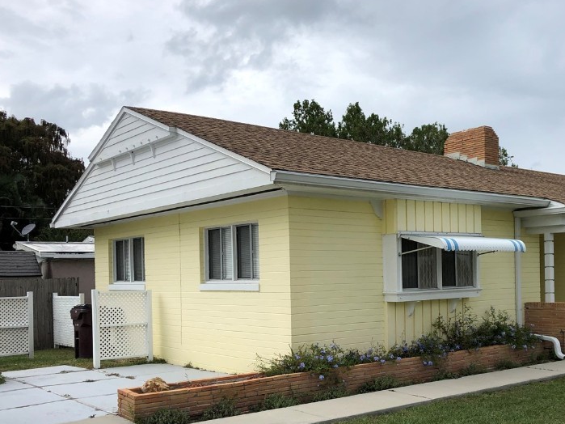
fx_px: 669
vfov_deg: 34.8
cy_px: 282
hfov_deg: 44.9
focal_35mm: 41
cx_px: 388
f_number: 1.8
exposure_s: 1/684
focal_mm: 4
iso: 20
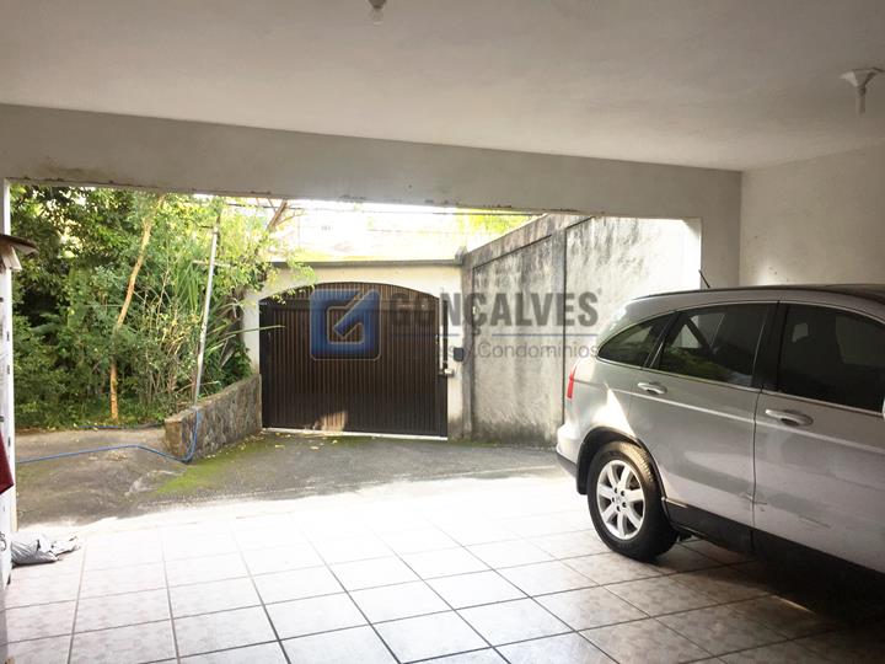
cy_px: 332
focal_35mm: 29
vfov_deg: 48.2
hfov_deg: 61.7
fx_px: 741
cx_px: 442
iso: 40
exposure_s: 1/120
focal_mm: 4.15
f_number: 2.2
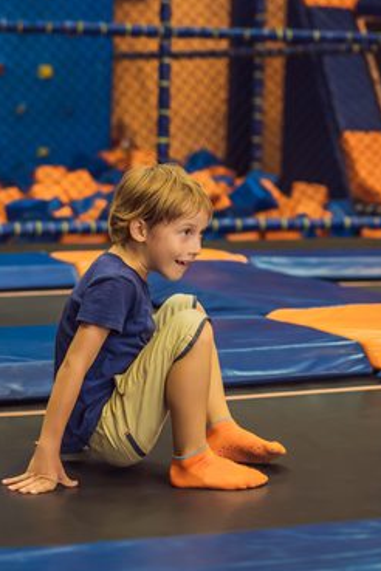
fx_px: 1714
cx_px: 163
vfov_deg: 18.9
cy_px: 264
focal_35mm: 108
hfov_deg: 12.7
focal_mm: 55
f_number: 2.2
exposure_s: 1/500
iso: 2000
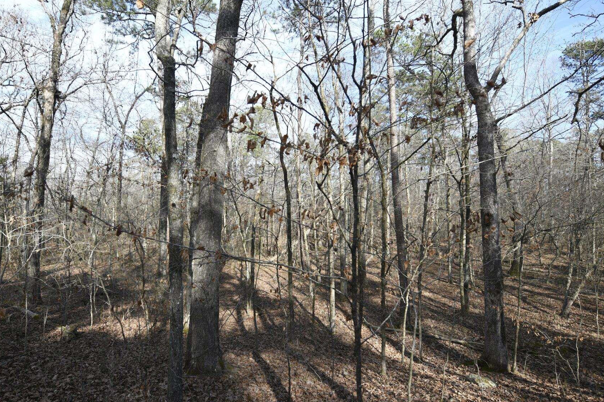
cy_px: 217
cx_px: 271
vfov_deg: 70.3
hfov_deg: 93.0
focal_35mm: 17
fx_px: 285
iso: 64
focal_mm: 14
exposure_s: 1/125
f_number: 5
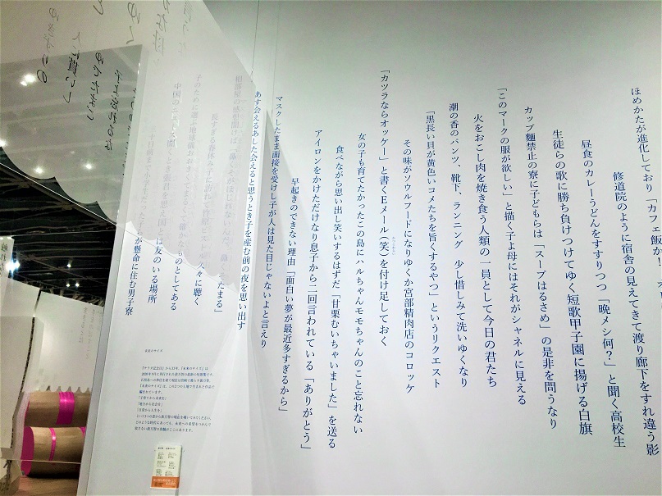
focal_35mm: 29
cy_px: 248
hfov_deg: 61.7
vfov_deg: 48.2
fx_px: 555
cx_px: 331
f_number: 2.2
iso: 25
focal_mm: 4.15
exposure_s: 1/120
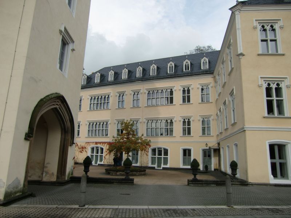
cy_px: 109
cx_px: 146
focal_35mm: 24
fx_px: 202
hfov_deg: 71.6
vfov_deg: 56.8
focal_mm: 4.3
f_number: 3.2
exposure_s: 1/400
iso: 64
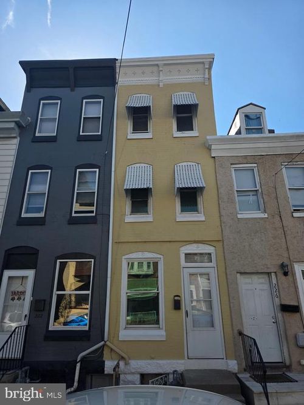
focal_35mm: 23
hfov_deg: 58.9
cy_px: 202
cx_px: 152
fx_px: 269
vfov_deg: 73.9
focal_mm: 6.3
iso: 80
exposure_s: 1/4434
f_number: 1.7
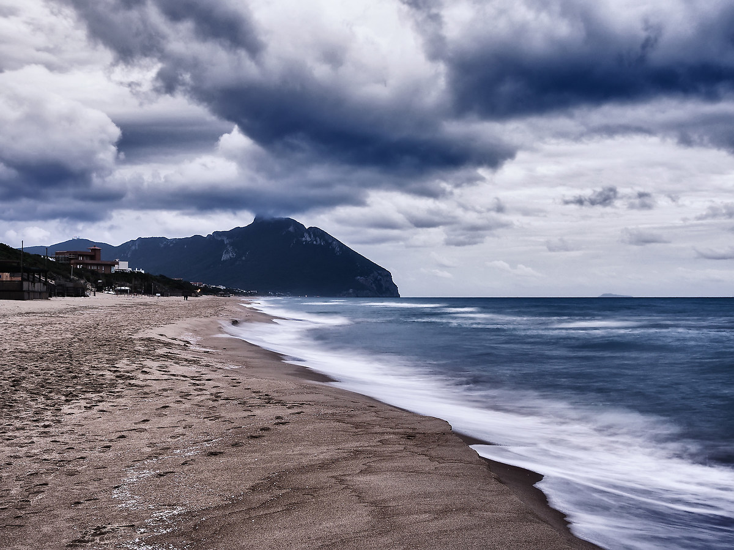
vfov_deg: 29.1
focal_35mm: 50
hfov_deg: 38.2
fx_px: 1060
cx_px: 367
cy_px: 275
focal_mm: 25
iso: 100
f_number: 7.1
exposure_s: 2
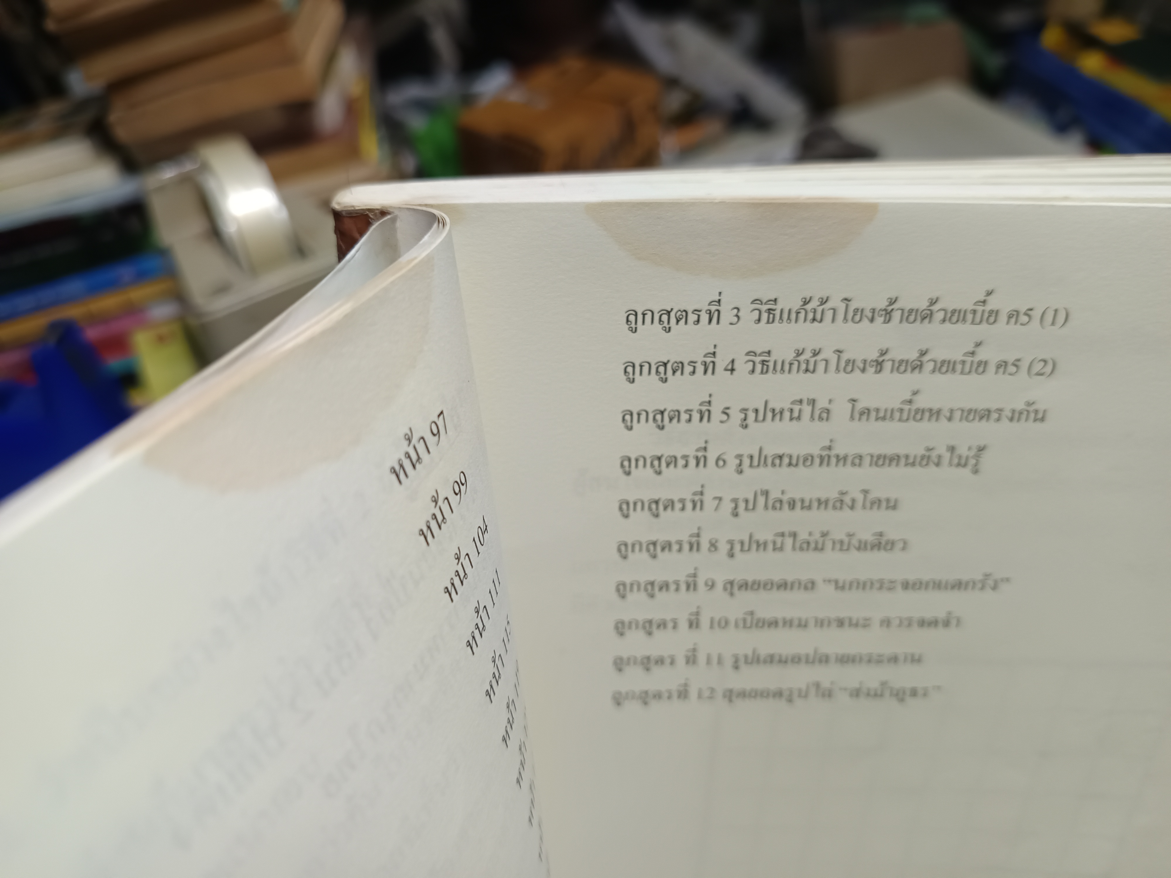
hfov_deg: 71.6
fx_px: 812
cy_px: 439
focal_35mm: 24
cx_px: 586
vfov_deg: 56.8
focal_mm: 5.31
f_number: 1.7
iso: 1029
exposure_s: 1/33.3
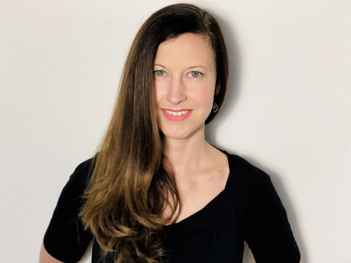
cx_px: 176
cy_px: 132
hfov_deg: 36.8
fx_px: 527
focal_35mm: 52
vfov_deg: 28.0
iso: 125
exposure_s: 1/33
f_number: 2.4
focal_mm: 6
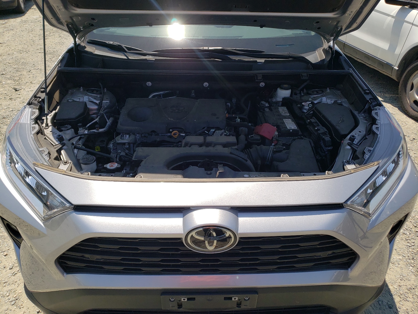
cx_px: 209
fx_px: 314
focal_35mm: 26
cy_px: 157
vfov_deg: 53.1
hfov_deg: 67.3
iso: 50
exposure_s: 1/5000
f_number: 1.5
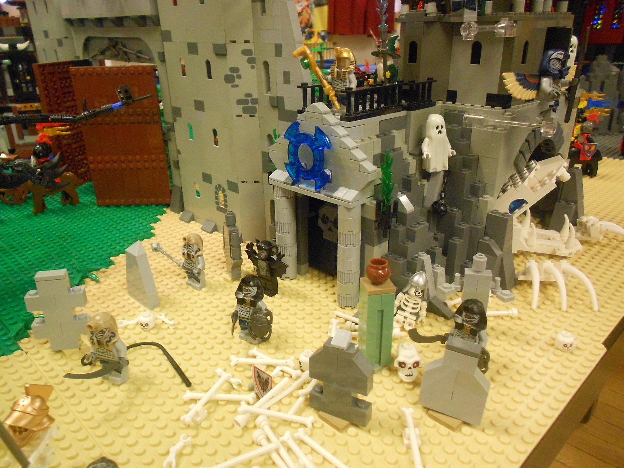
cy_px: 238
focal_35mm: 27
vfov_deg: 51.4
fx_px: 487
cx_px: 316
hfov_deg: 65.3
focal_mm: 4.6
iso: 400
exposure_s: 1/30
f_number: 3.2
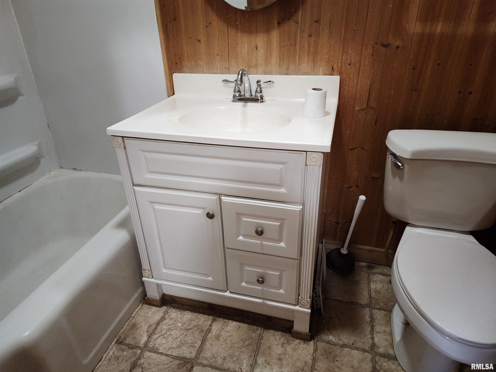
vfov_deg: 58.9
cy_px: 186
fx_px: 330
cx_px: 248
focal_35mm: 23
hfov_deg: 73.9
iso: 640
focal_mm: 6.4
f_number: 1.8
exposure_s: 1/60
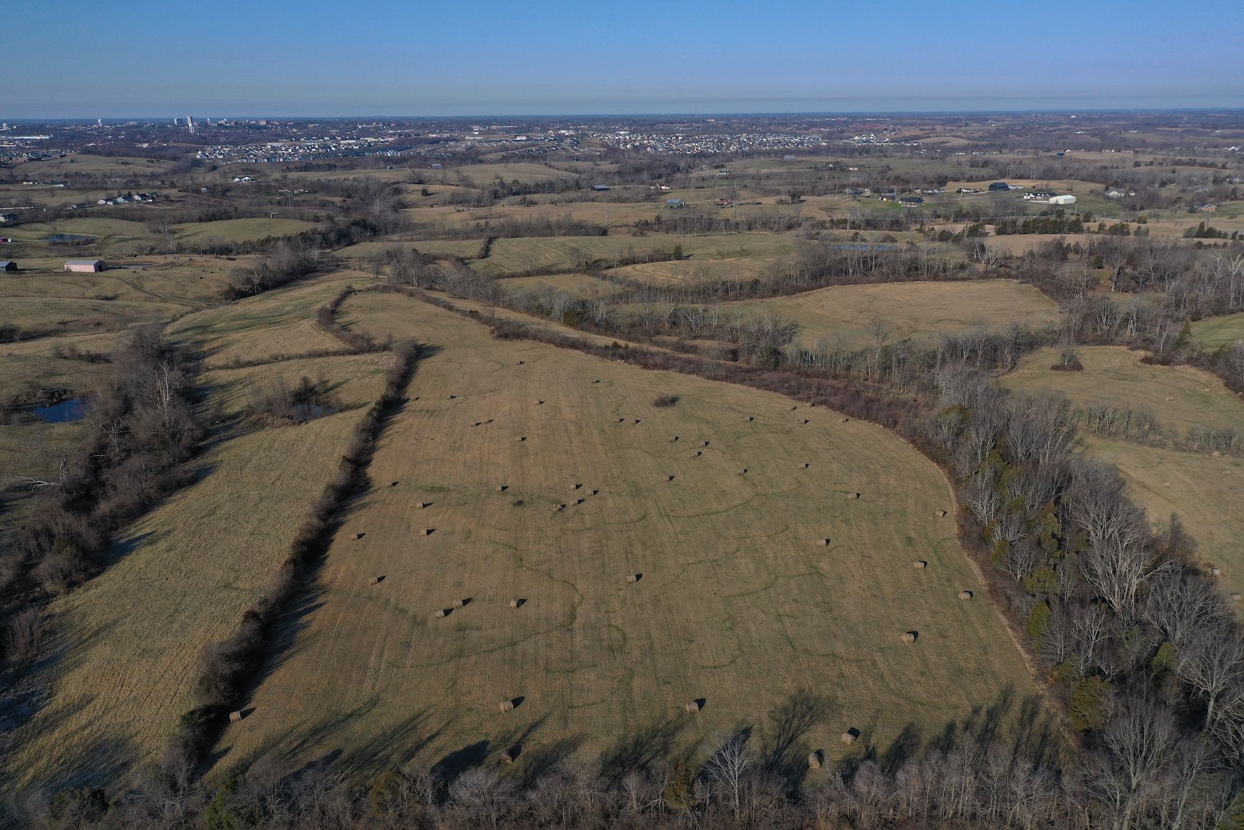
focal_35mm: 28
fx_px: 968
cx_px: 622
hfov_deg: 65.5
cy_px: 415
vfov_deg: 46.4
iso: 100
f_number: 5
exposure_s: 1/240
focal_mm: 10.26
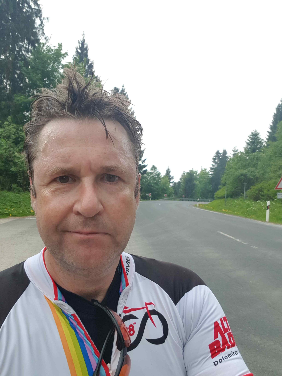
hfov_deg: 54.9
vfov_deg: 69.4
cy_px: 188
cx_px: 141
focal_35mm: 25
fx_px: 272
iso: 40
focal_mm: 2.95
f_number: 1.7
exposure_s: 1/499
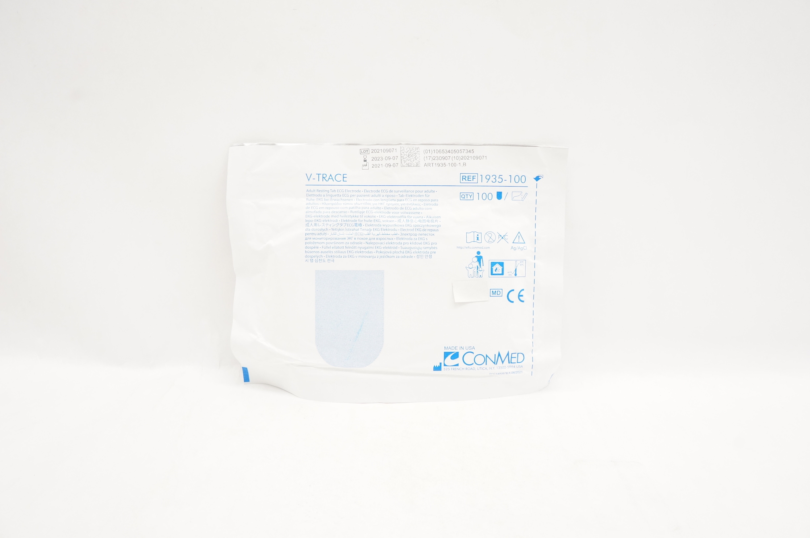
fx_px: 607
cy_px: 269
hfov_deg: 67.4
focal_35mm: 27
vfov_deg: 47.8
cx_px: 405
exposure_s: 1/30
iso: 800
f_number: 10
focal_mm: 18
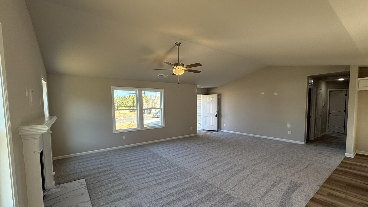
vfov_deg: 66.9
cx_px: 182
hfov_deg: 99.4
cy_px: 115
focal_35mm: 16
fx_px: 156
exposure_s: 1/123
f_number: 2.2
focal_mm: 2.22
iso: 64
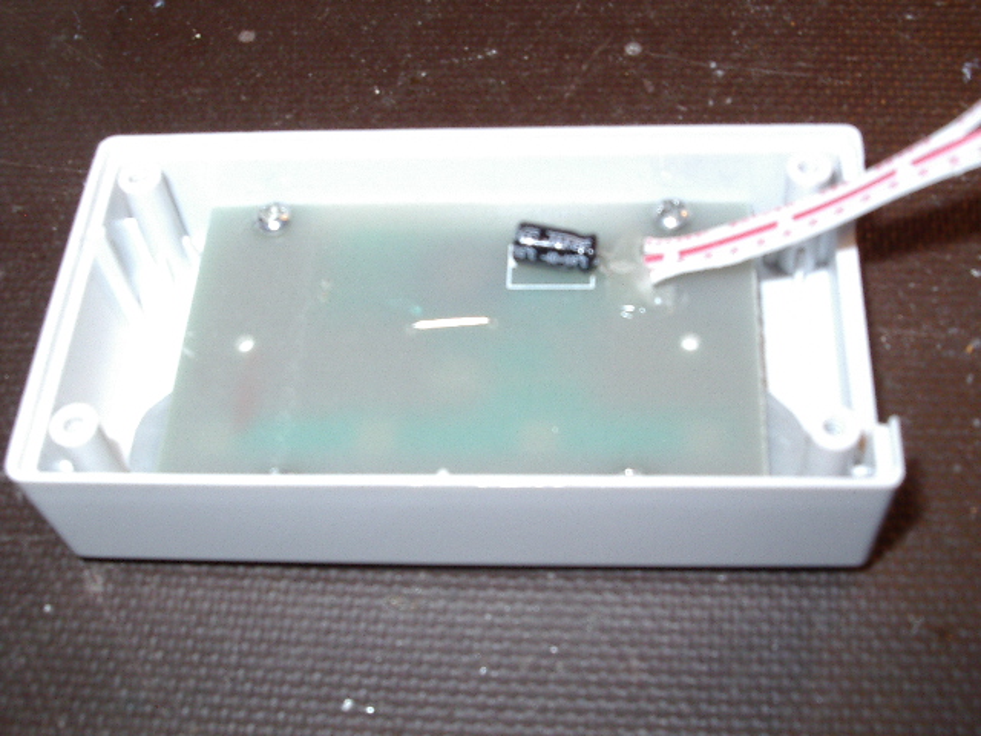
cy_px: 368
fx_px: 1474
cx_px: 490
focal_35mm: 52
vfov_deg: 28.0
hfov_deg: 36.8
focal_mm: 7.8
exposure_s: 1/60
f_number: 5.5
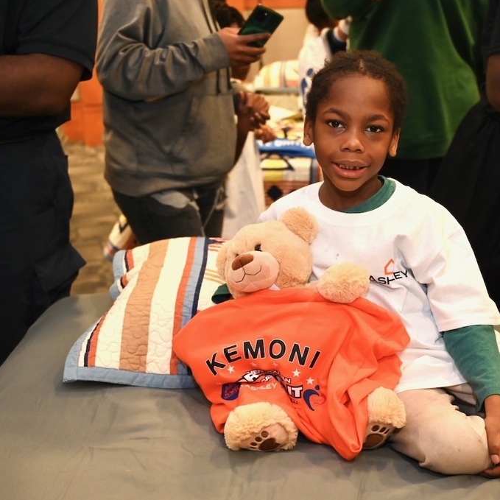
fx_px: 817
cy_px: 250
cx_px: 289
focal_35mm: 50
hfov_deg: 34.0
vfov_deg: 34.0
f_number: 4
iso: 3200
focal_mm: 39
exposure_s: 1/100
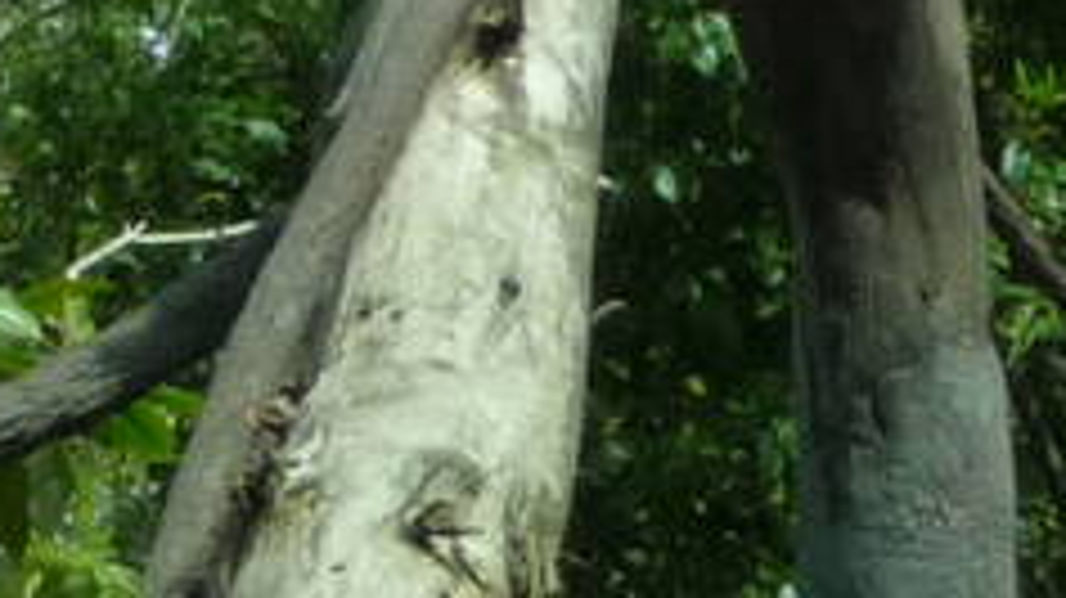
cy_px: -1200
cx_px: -1777
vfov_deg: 2.4
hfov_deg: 4.3
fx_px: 13927
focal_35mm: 493
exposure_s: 1/500
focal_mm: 11.3
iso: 200
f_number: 4.5
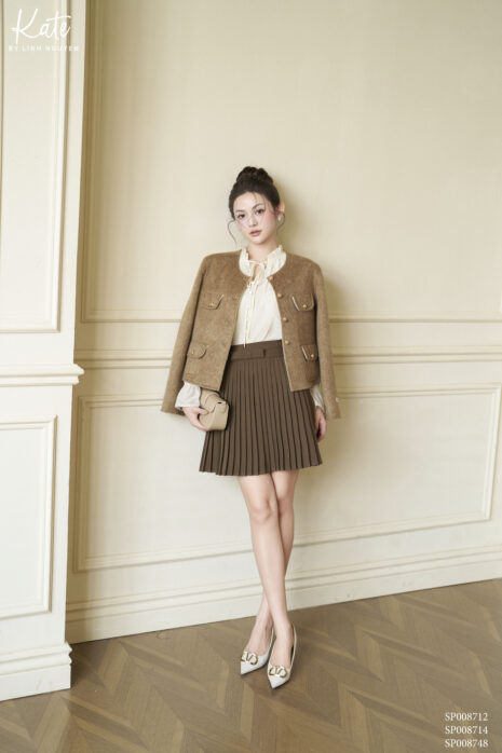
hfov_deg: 27.0
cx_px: 251
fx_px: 1046
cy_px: 376
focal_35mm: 50
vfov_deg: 39.6
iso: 800
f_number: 2.5
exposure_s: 1/320
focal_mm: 50
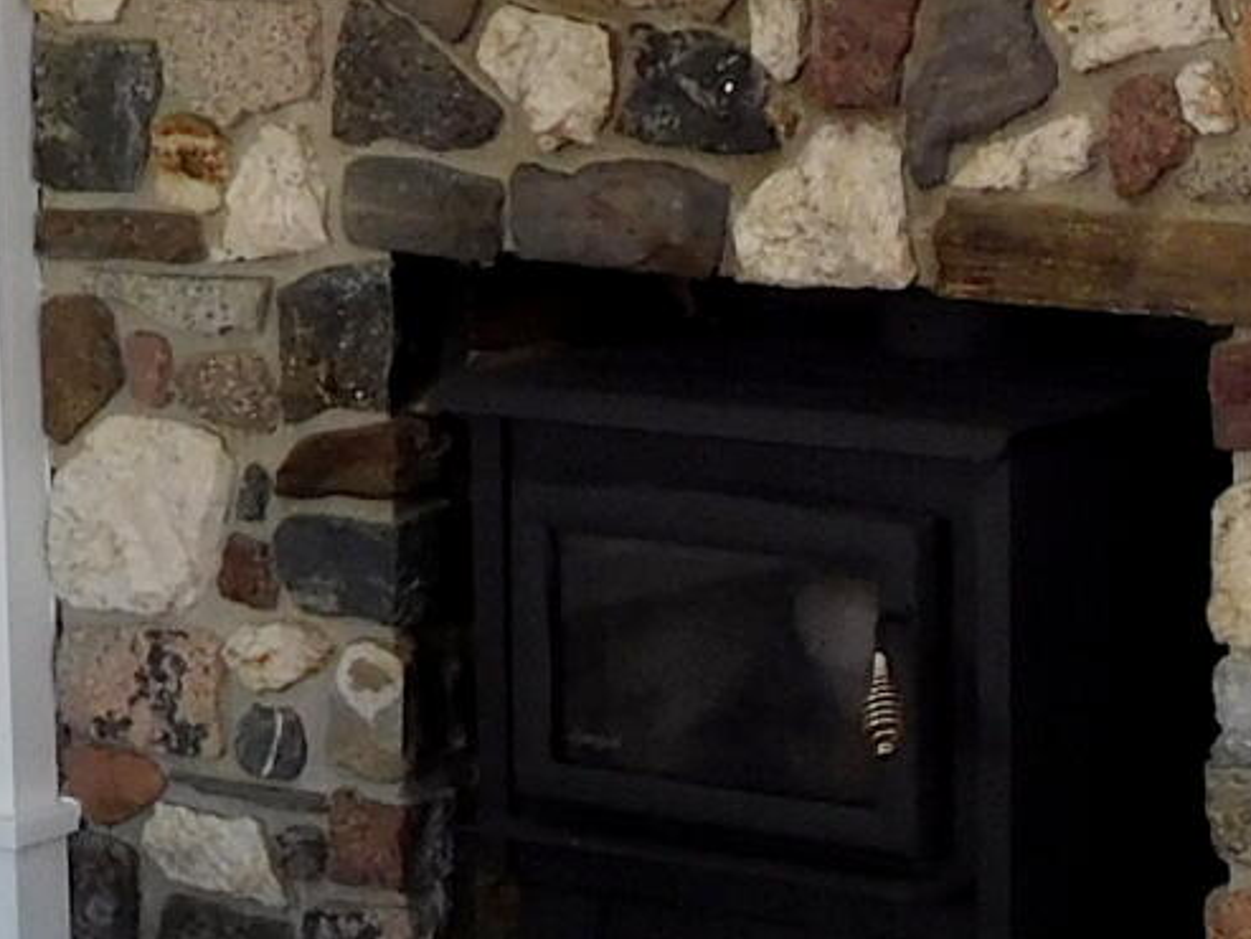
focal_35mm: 152
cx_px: 774
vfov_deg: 9.7
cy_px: 797
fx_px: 5495
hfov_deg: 13.0
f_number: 3.4
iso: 125
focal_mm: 4.5
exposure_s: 1/40
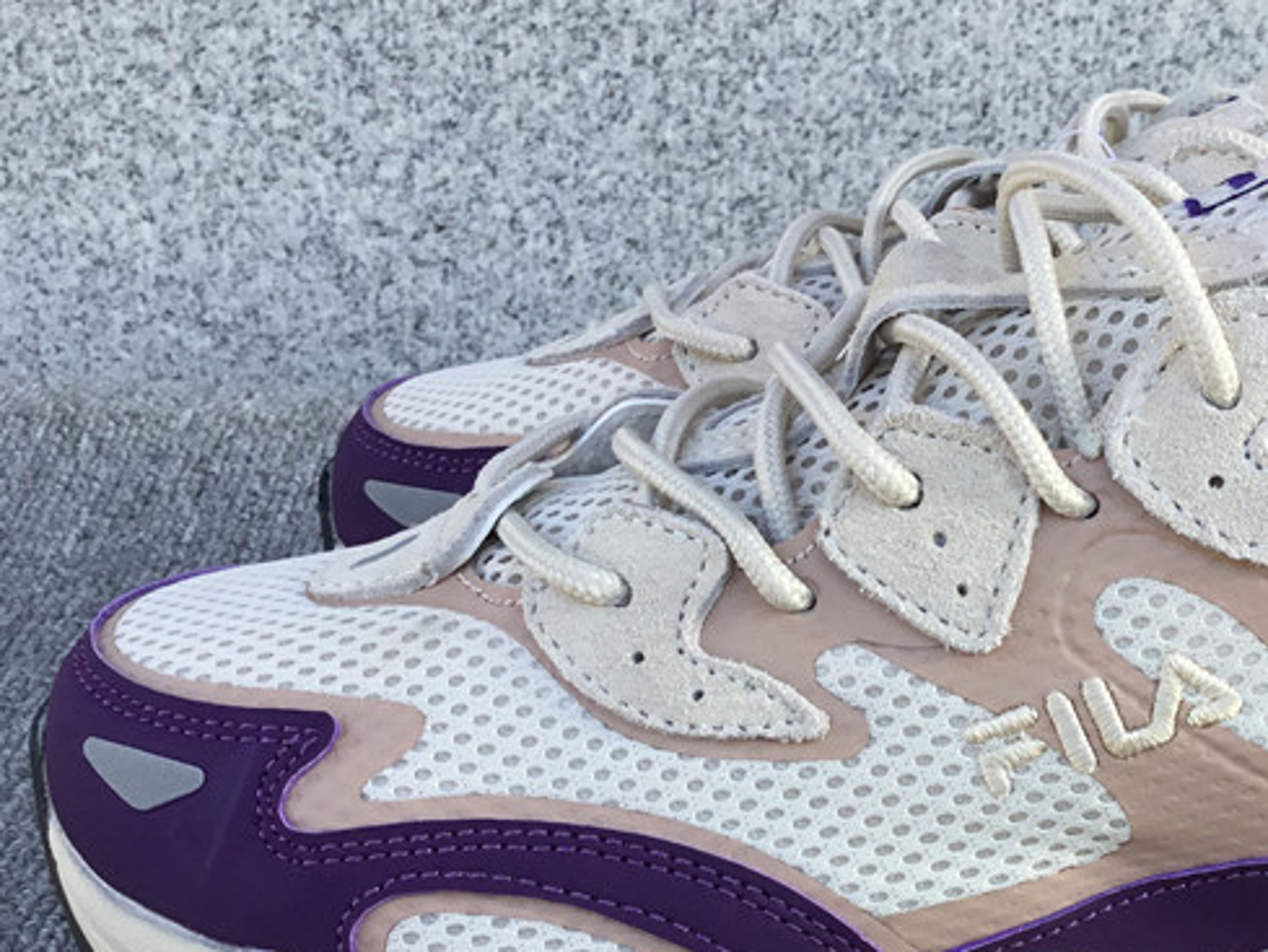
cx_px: 1014
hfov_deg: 32.8
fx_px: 2088
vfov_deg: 25.3
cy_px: 741
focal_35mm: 57
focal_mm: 3.3
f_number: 2.4
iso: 25
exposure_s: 1/261
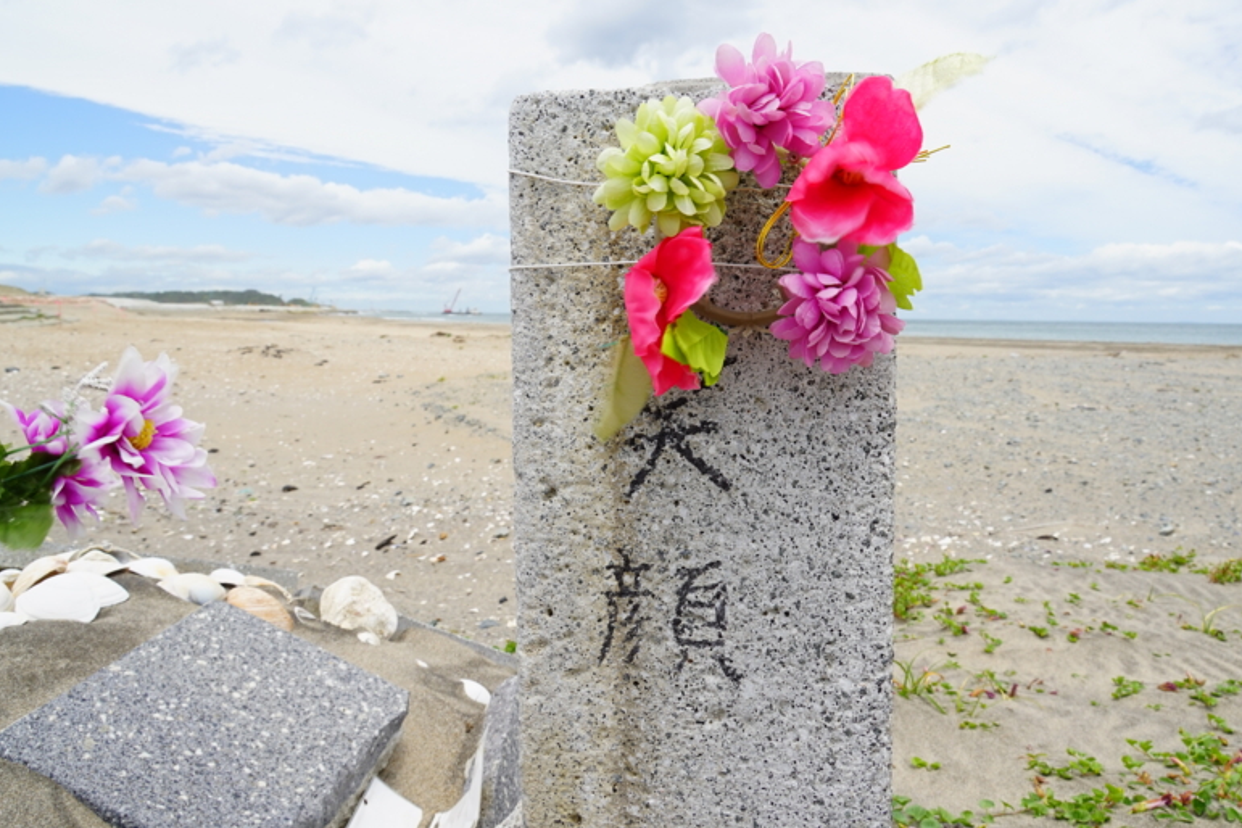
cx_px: 638
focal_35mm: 28
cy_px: 408
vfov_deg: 46.4
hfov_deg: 65.5
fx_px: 966
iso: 100
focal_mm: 18
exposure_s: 1/125
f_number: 11
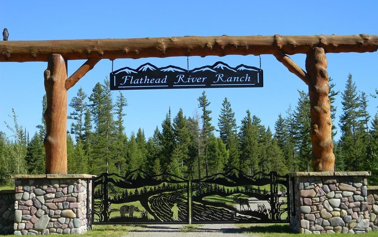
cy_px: 116
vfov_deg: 25.8
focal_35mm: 50
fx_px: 515
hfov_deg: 40.3
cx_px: 189
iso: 80
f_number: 3.9
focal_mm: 8.6
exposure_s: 1/556
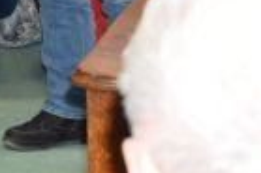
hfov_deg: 7.0
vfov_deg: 4.9
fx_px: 1924
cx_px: -499
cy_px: -371
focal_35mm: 266
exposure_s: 1/80
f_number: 4.5
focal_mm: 24
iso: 800
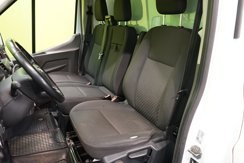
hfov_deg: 63.7
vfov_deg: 45.0
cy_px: 82
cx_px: 122
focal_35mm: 29
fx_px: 197
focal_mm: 29
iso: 3200
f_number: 5.6
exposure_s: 1/40
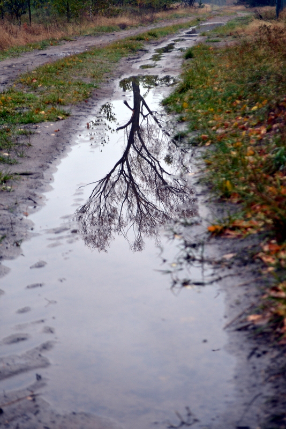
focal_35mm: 82
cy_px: 214
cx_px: 143
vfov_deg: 24.6
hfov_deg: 16.6
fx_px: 982
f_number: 5.6
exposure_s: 1/60
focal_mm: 55
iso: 400
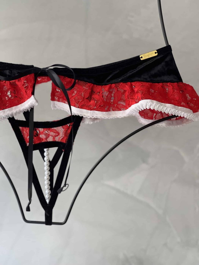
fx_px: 491
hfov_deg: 22.9
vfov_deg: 30.3
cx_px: 100
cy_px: 132
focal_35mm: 64
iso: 160
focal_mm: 7.5
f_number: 2.2
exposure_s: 1/120
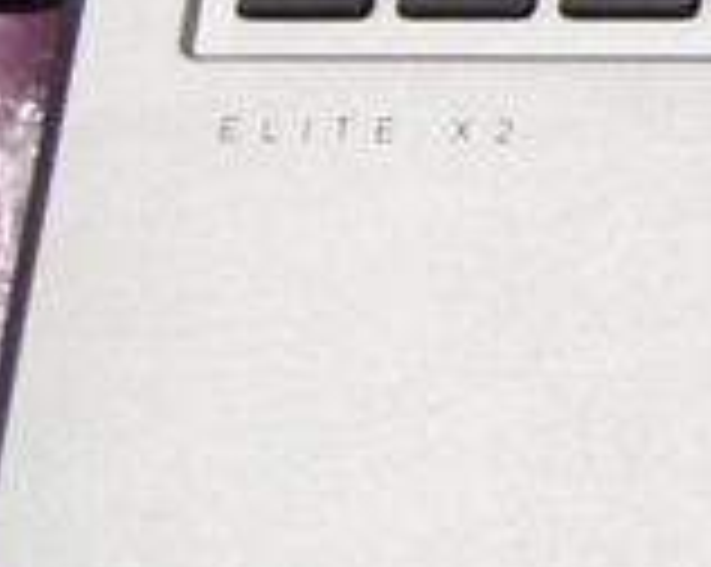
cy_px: -248
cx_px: 1616
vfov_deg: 8.1
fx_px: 3951
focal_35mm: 188
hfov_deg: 9.3
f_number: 3.1
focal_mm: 6.3
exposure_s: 1/125
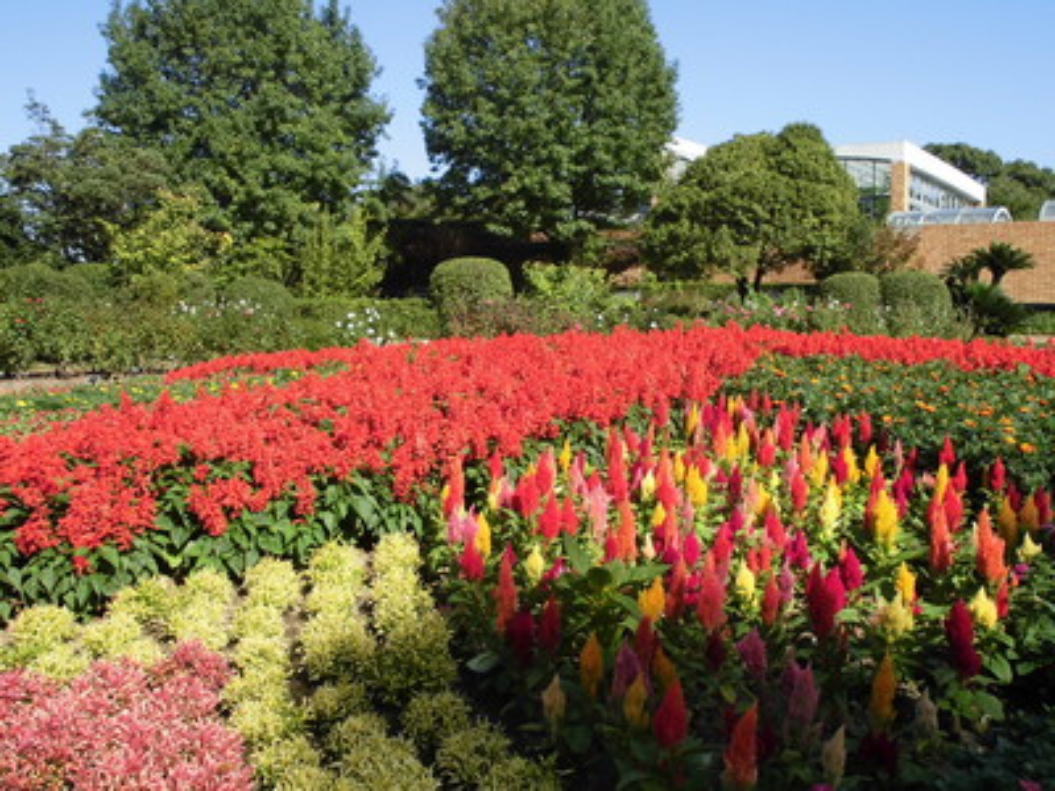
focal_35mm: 34
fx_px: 1036
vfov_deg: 41.8
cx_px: 528
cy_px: 396
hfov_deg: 54.0
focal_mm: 6.1
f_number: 4
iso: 100
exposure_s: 1/320
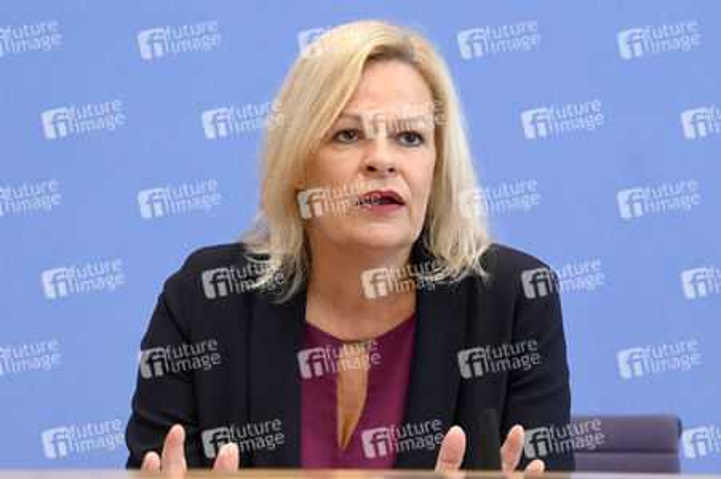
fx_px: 2201
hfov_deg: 18.6
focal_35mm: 110
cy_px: 240
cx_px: 360
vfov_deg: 12.4
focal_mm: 110
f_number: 5.6
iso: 3200
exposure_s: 1/500
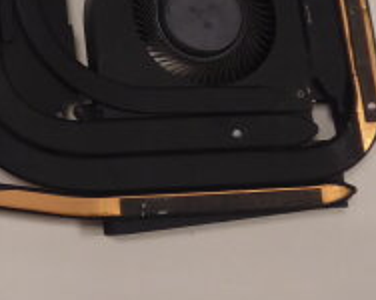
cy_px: 56
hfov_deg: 21.1
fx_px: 867
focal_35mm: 78
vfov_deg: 19.4
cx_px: -172
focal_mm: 4.3
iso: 250
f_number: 3.3
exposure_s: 1/60
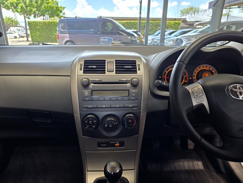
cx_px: 122
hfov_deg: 73.9
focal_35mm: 23
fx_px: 161
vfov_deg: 58.9
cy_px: 92
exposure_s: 1/180
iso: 100
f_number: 1.7
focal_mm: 6.25
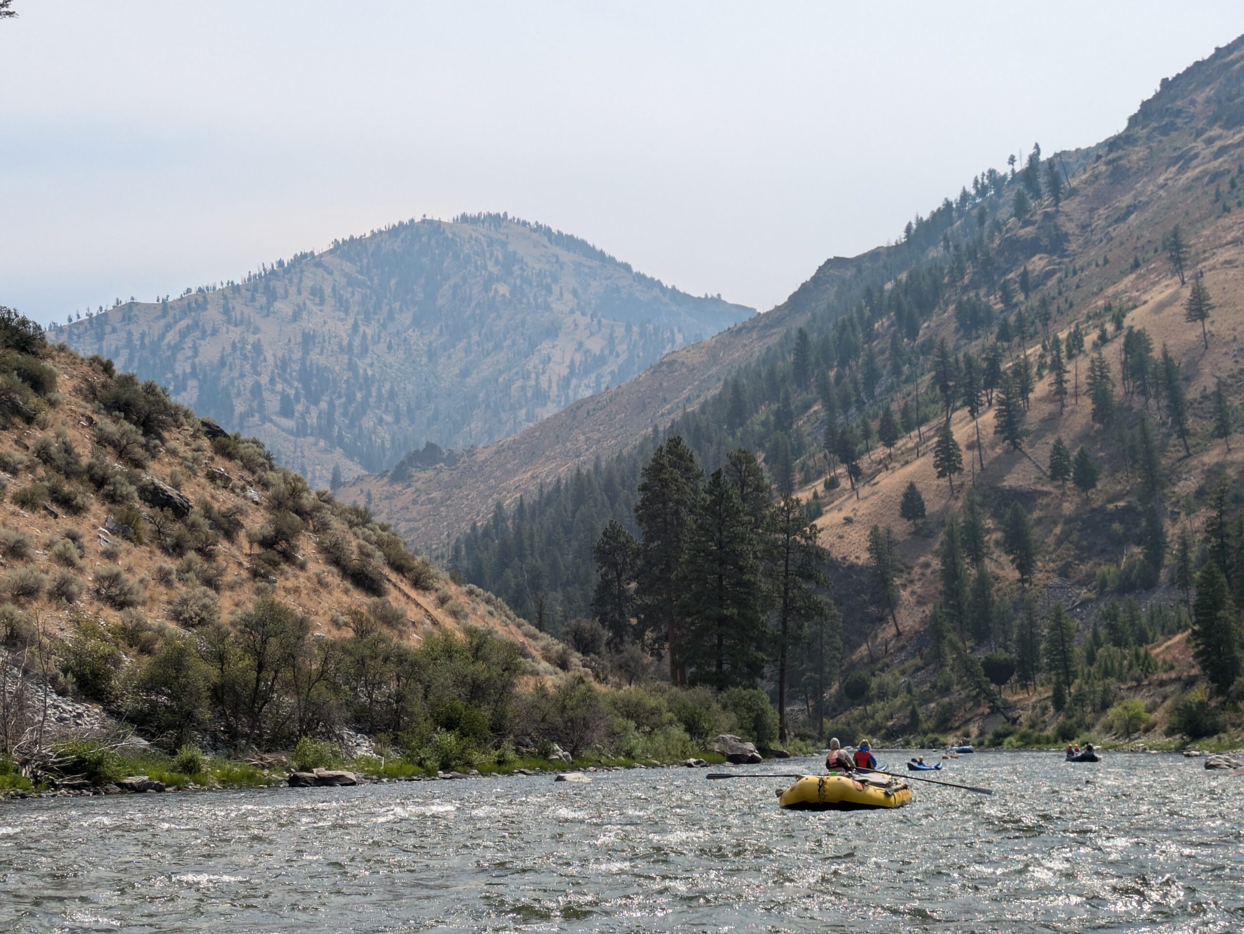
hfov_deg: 37.5
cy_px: 467
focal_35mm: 51
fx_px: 1833
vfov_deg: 28.6
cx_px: 622
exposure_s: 1/2857
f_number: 1.89
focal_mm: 5.43
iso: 48
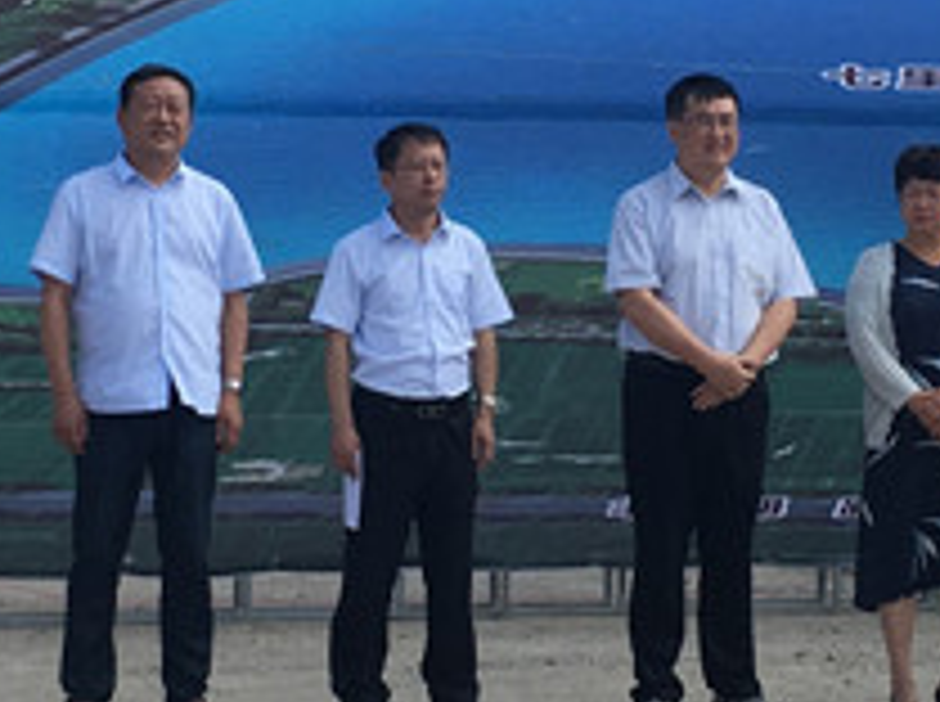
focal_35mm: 139
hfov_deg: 14.2
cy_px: 162
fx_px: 3768
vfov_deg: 10.6
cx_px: 486
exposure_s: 1/1068
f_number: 2.2
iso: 25
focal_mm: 4.15
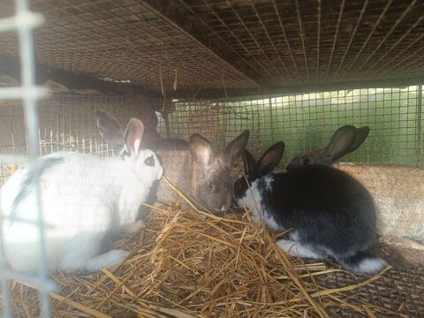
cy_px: 159
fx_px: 294
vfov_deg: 56.8
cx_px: 212
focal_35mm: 24
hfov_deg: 71.6
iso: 57
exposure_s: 1/102
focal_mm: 5.59
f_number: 1.88
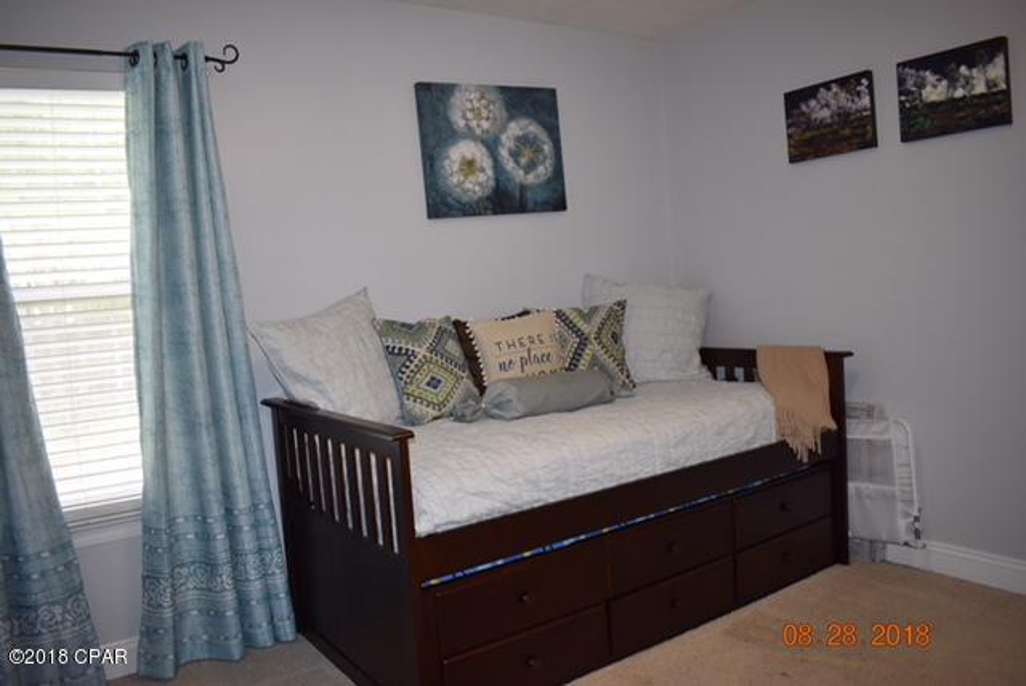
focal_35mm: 27
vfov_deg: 48.0
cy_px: 343
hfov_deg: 67.3
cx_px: 513
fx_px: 770
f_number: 3.5
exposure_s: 1/60
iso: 1100
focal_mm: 18
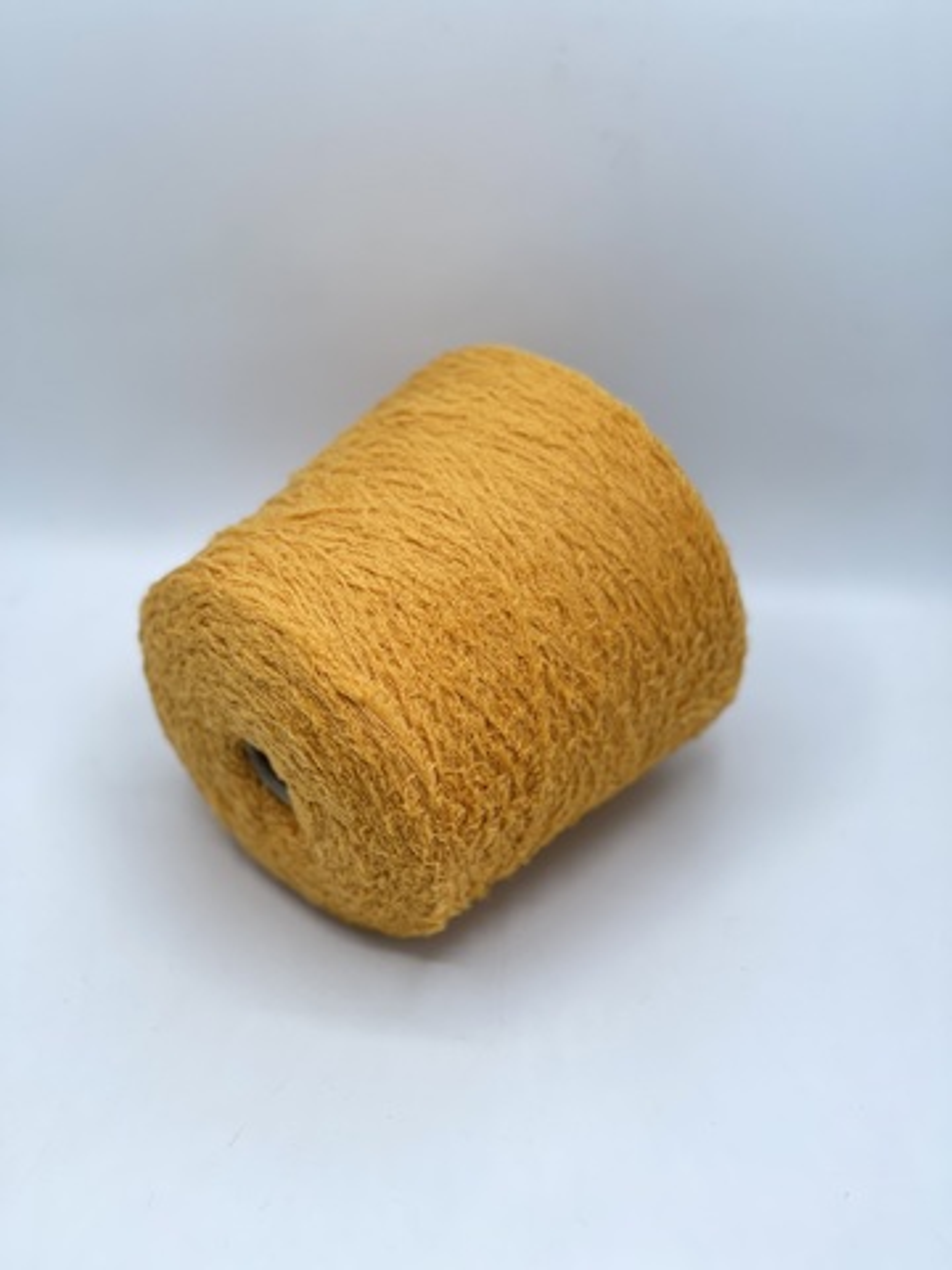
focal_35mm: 64
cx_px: 476
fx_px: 2347
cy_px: 635
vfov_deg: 30.3
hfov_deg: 22.9
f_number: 2.2
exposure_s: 1/201
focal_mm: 7.5
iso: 25
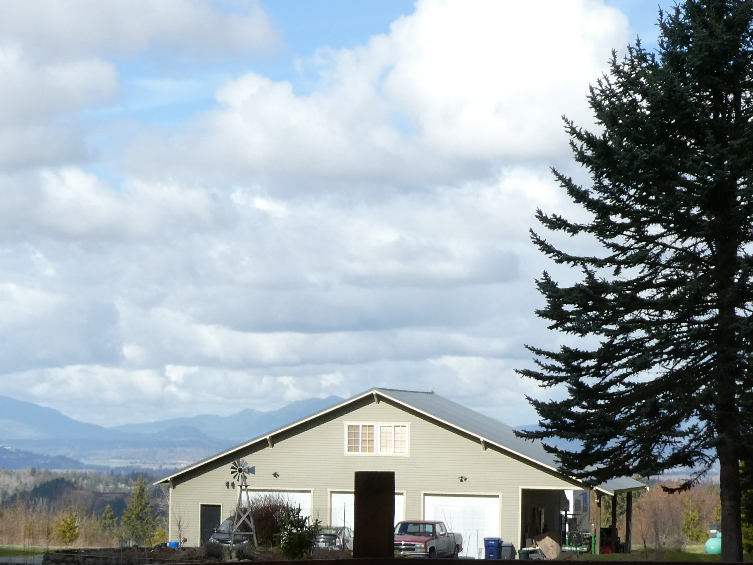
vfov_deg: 14.9
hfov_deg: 19.5
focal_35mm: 99
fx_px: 2154
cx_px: 78
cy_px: 446
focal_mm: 8.4
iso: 80
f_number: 4
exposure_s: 1/640
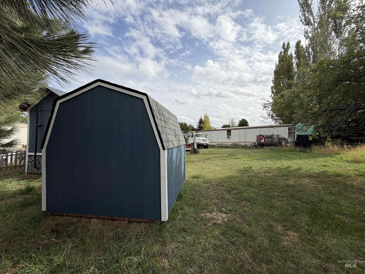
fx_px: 148
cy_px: 137
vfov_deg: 85.7
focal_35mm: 14
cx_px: 182
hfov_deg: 102.1
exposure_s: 1/779
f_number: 2.2
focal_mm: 2.22
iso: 20
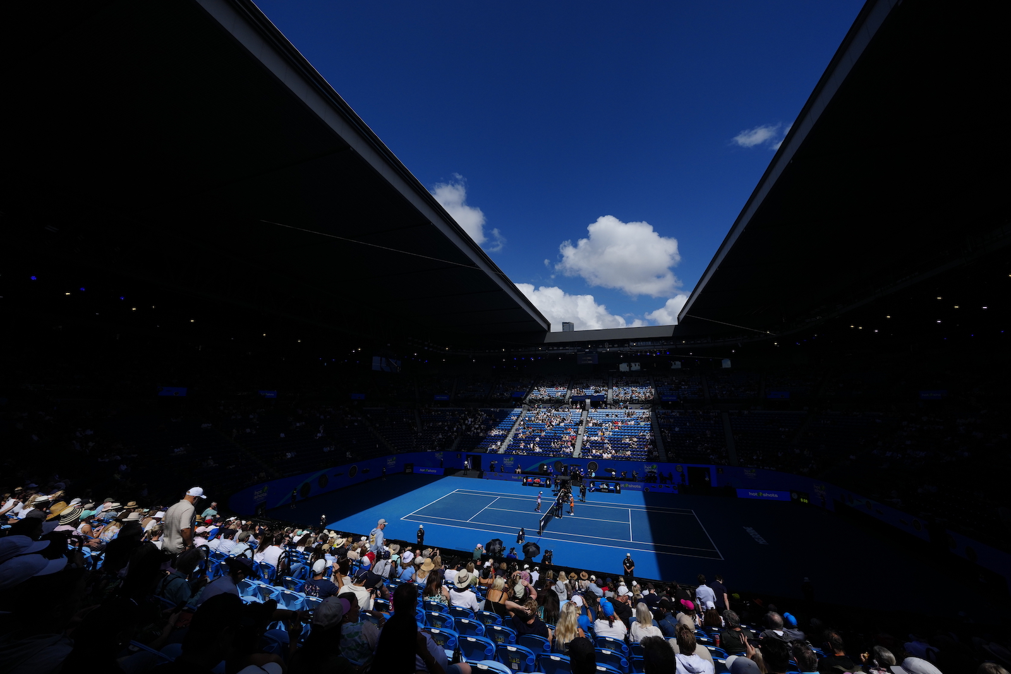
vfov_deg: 90.0
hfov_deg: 112.6
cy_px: 337
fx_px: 337
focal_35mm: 12
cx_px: 506
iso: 400
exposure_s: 1/2500
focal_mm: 12
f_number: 10
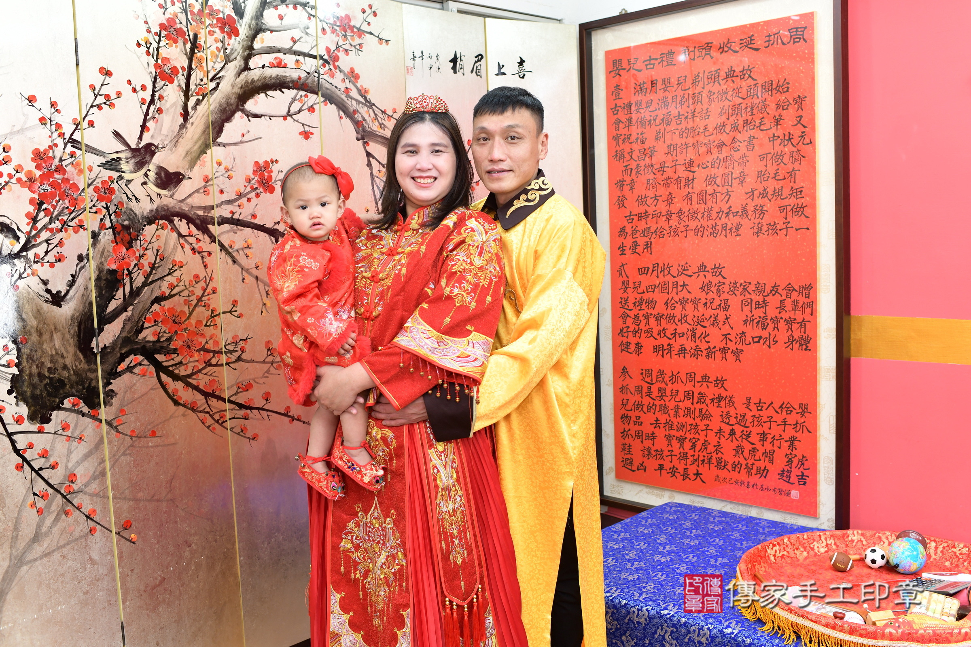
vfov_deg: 37.9
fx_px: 944
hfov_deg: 54.4
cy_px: 324
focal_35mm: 35
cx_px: 486
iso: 1000
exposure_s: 1/200
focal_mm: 35
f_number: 4.5
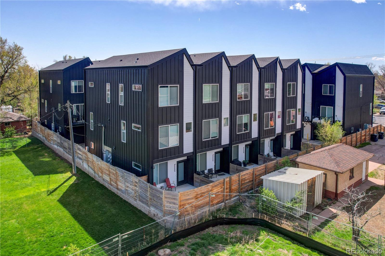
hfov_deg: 78.6
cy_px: 128
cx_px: 192
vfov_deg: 57.2
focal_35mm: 22
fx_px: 235
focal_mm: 8.4
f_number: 2.8
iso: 100
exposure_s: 1/160
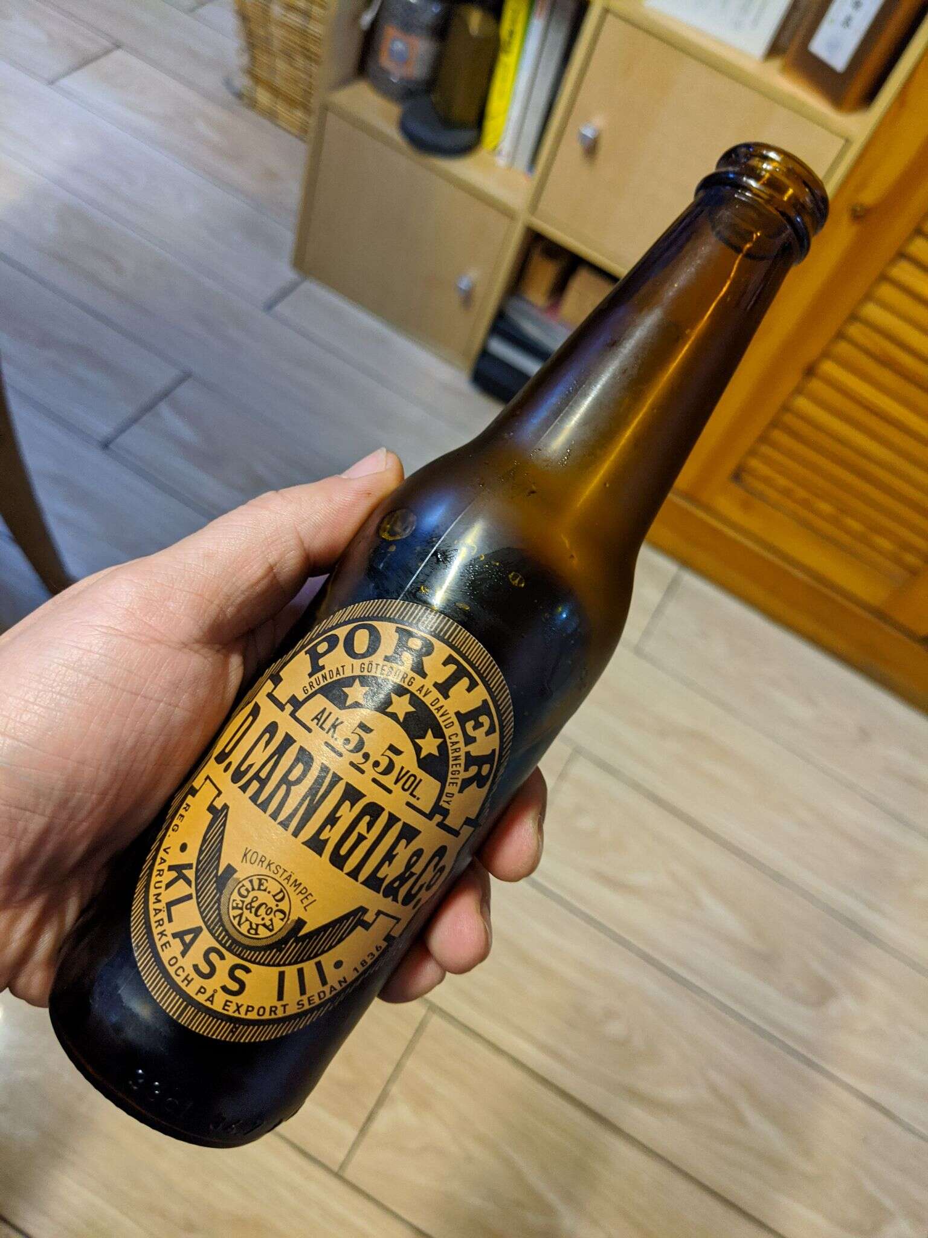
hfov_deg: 51.4
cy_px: 619
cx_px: 464
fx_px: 965
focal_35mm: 27
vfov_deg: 65.3
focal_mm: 4.38
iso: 244
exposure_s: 1/23.8
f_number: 1.73
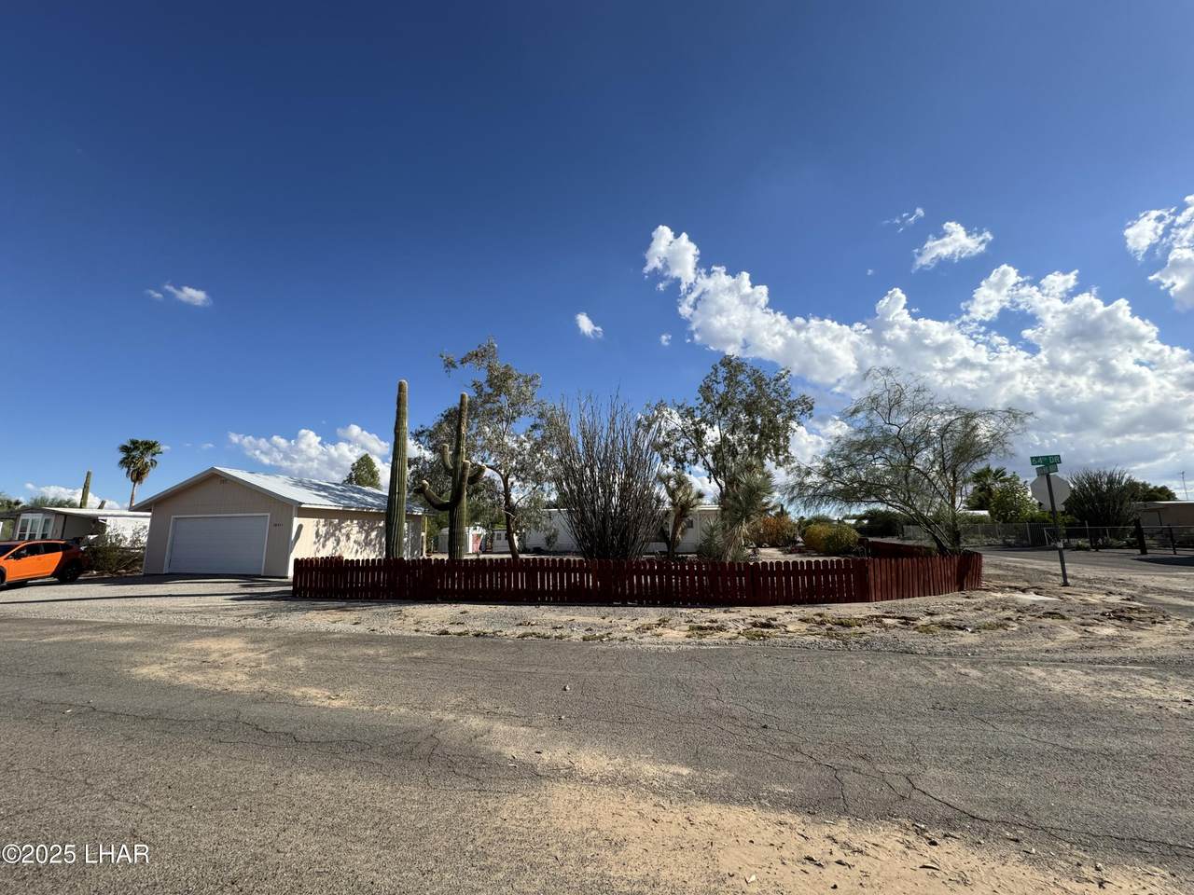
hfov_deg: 102.1
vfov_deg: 85.7
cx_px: 597
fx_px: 483
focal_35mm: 14
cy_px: 448
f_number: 2.2
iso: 50
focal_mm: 2.22
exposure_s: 1/2208
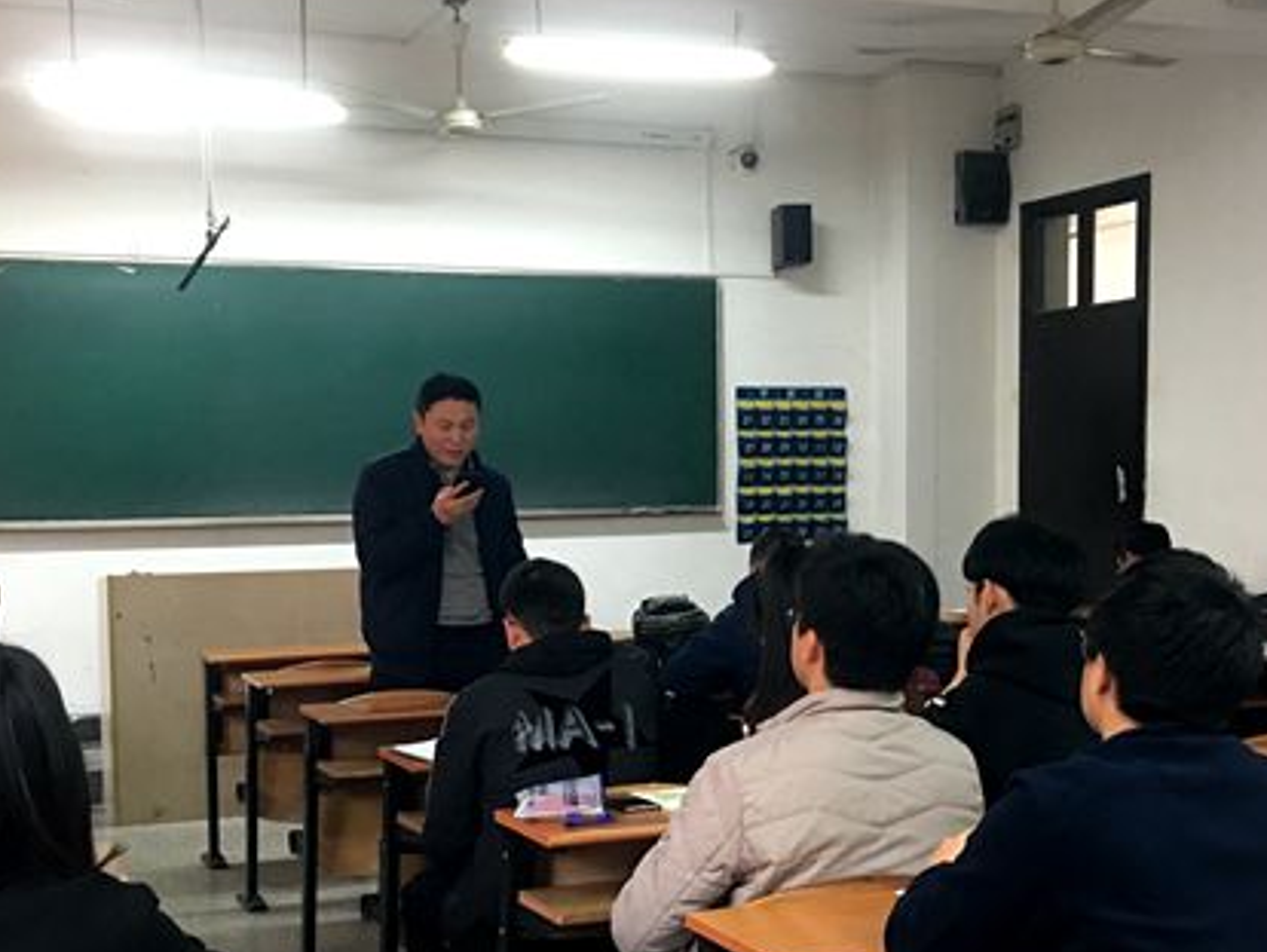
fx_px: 1795
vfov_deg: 29.5
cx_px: 615
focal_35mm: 49
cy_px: 617
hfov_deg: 38.9
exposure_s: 1/17
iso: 100
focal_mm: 4.15
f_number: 2.2
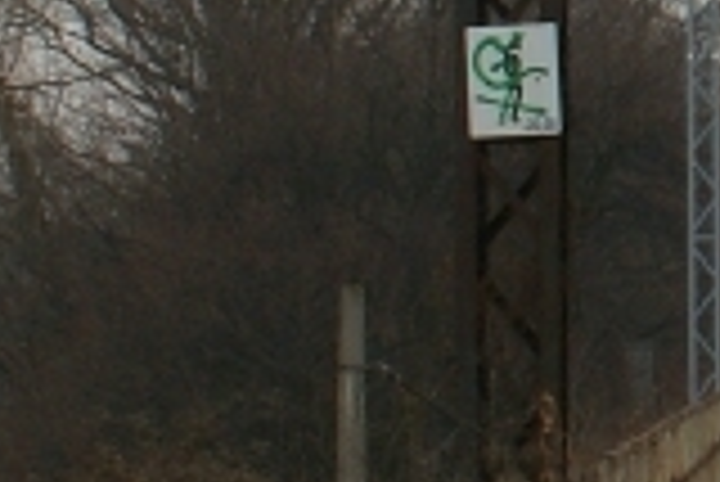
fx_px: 6730
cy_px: -223
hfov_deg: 6.0
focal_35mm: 336
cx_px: 1476
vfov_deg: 4.1
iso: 100
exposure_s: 1/125
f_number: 8
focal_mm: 35
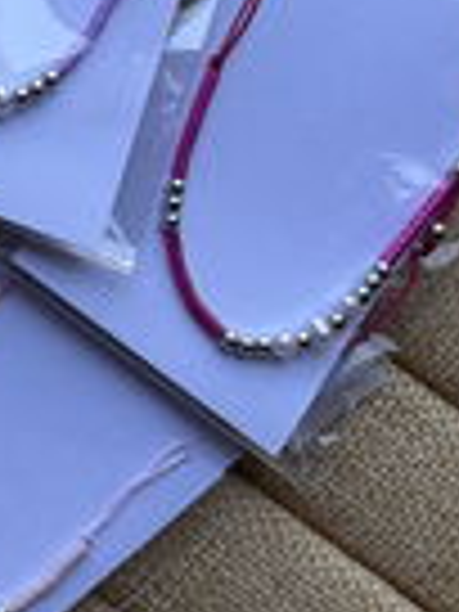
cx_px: -392
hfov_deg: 13.0
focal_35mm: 102
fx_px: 1803
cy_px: -61
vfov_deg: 18.5
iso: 50
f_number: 1.6
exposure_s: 1/511
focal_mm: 5.96
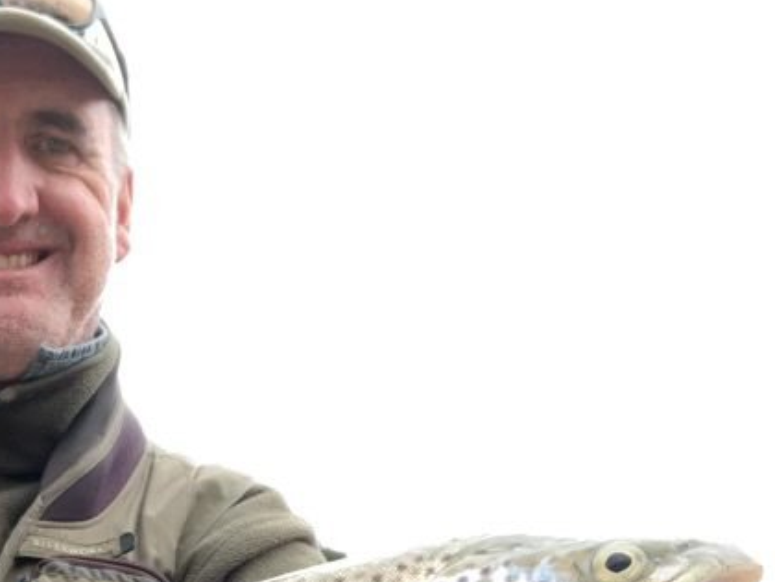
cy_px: 670
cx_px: 9
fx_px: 1746
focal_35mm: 78
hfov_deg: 24.0
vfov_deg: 18.1
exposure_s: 1/121
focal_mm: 2.87
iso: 25
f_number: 2.2
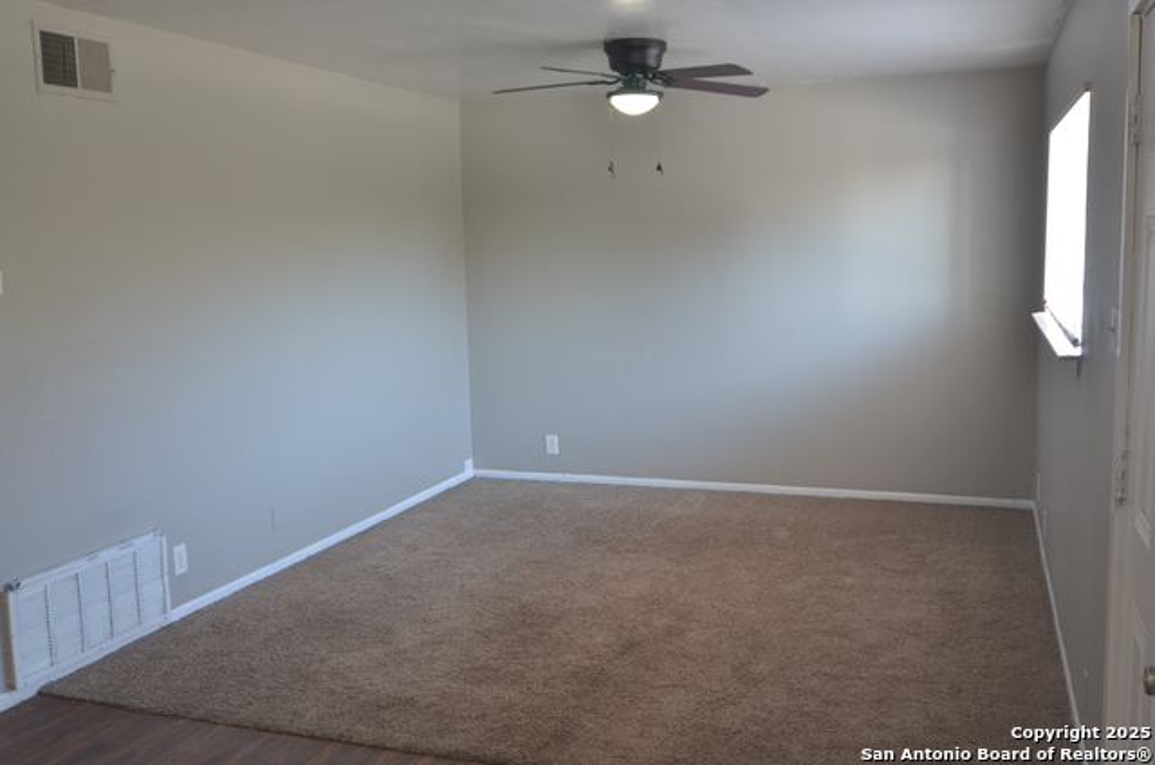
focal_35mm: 36
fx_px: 1153
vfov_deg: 36.7
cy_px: 382
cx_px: 578
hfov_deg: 53.2
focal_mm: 24
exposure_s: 1/13
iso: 100
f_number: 4
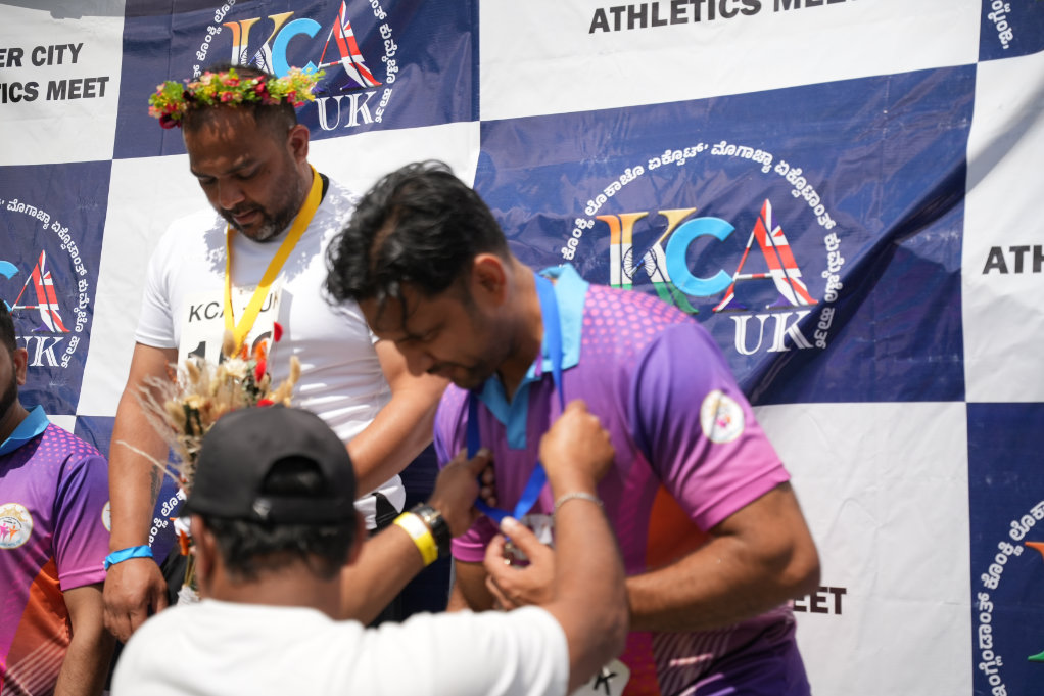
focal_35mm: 57
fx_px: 1644
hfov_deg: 35.2
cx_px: 522
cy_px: 348
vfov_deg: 23.9
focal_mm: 56.7
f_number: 2.8
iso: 250
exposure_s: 1/6400
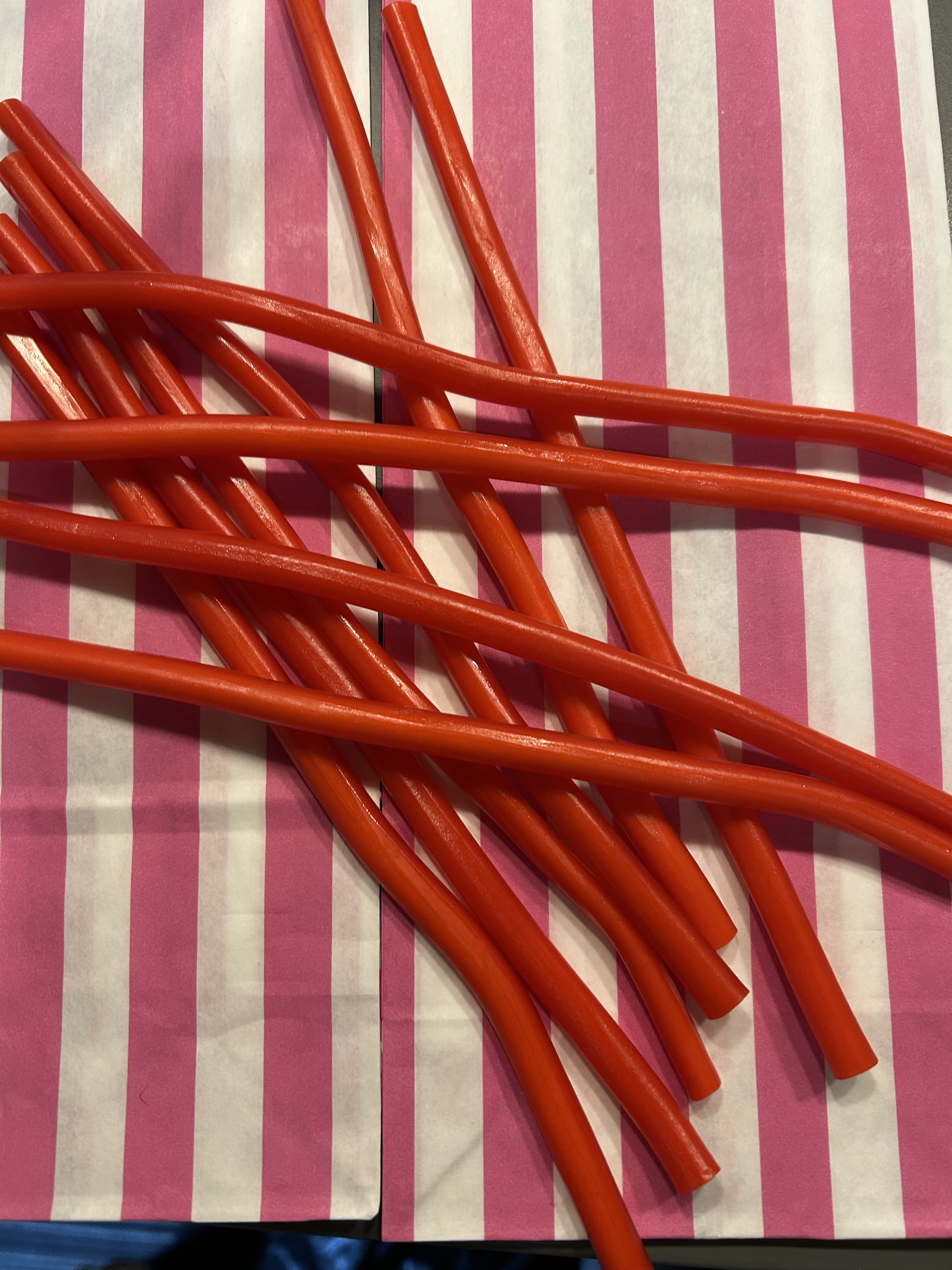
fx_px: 953
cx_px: 476
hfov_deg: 53.1
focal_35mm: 26
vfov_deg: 67.3
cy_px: 635
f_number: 1.5
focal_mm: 5.7
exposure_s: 1/50
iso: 125
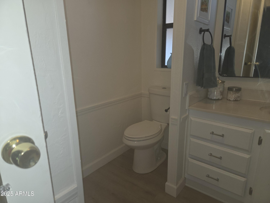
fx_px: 179
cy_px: 102
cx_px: 135
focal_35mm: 23
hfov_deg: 73.9
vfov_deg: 58.9
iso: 80
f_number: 1.8
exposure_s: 1/60
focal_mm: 5.4
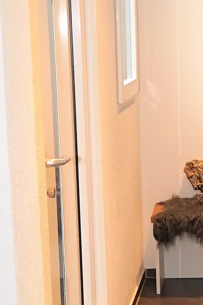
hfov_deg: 12.8
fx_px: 880
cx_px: 255
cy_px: 190
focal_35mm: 104
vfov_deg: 19.6
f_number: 3.5
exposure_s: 1/160
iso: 800
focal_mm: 18
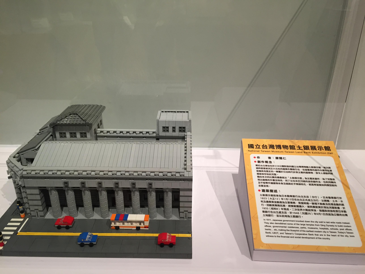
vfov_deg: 48.2
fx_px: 306
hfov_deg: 61.7
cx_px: 182
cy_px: 137
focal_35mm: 29
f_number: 2.2
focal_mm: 4.15
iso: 100
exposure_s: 1/30
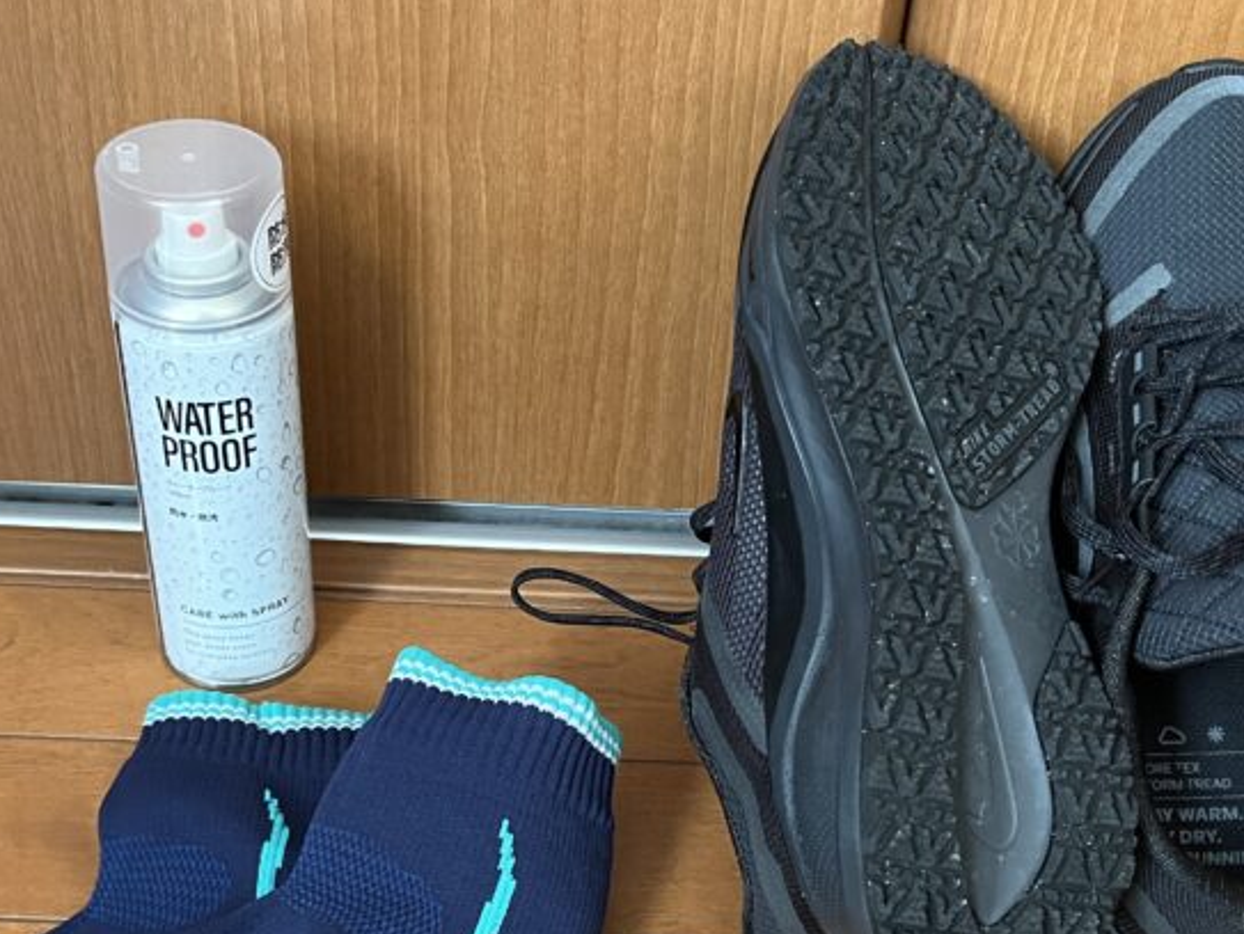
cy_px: 687
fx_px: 1762
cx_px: 586
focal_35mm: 49
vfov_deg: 29.3
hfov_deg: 38.9
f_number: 1.6
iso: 500
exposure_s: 1/60
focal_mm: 5.1
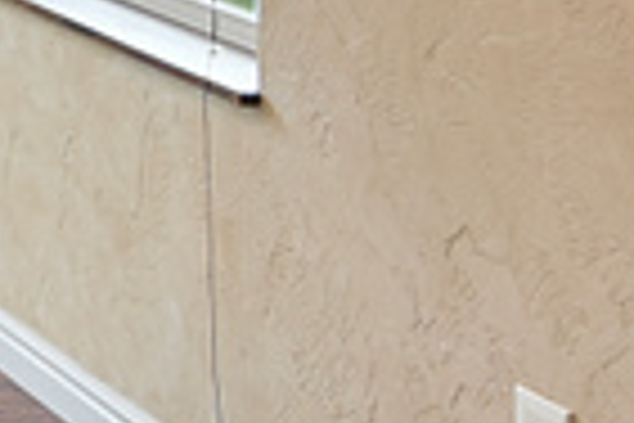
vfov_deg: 11.5
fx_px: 2043
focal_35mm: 116
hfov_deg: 12.2
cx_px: -1061
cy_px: -104
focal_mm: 16
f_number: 8
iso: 100
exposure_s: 1
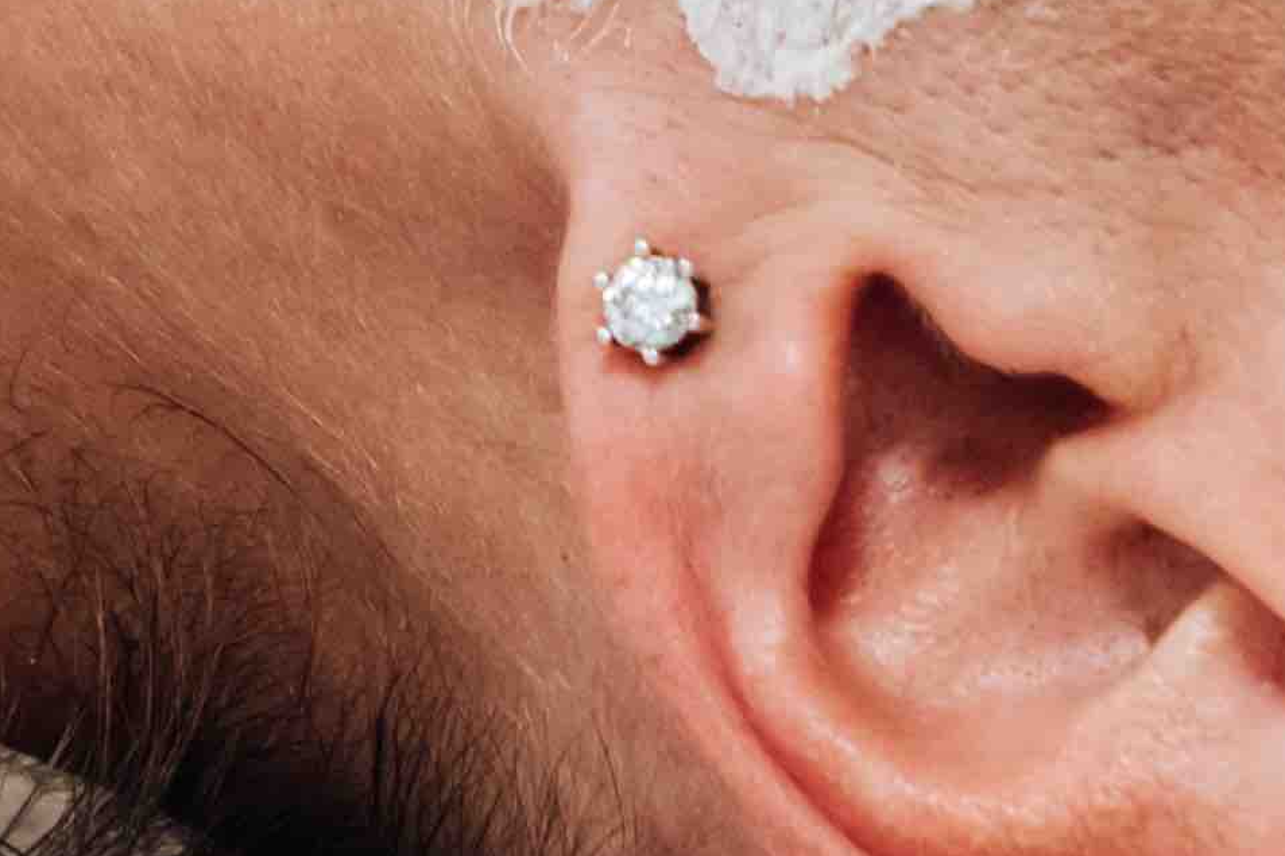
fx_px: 12240
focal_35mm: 343
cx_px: -143
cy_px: -1105
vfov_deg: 3.9
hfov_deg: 6.0
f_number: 8
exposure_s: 1/250
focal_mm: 45
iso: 400
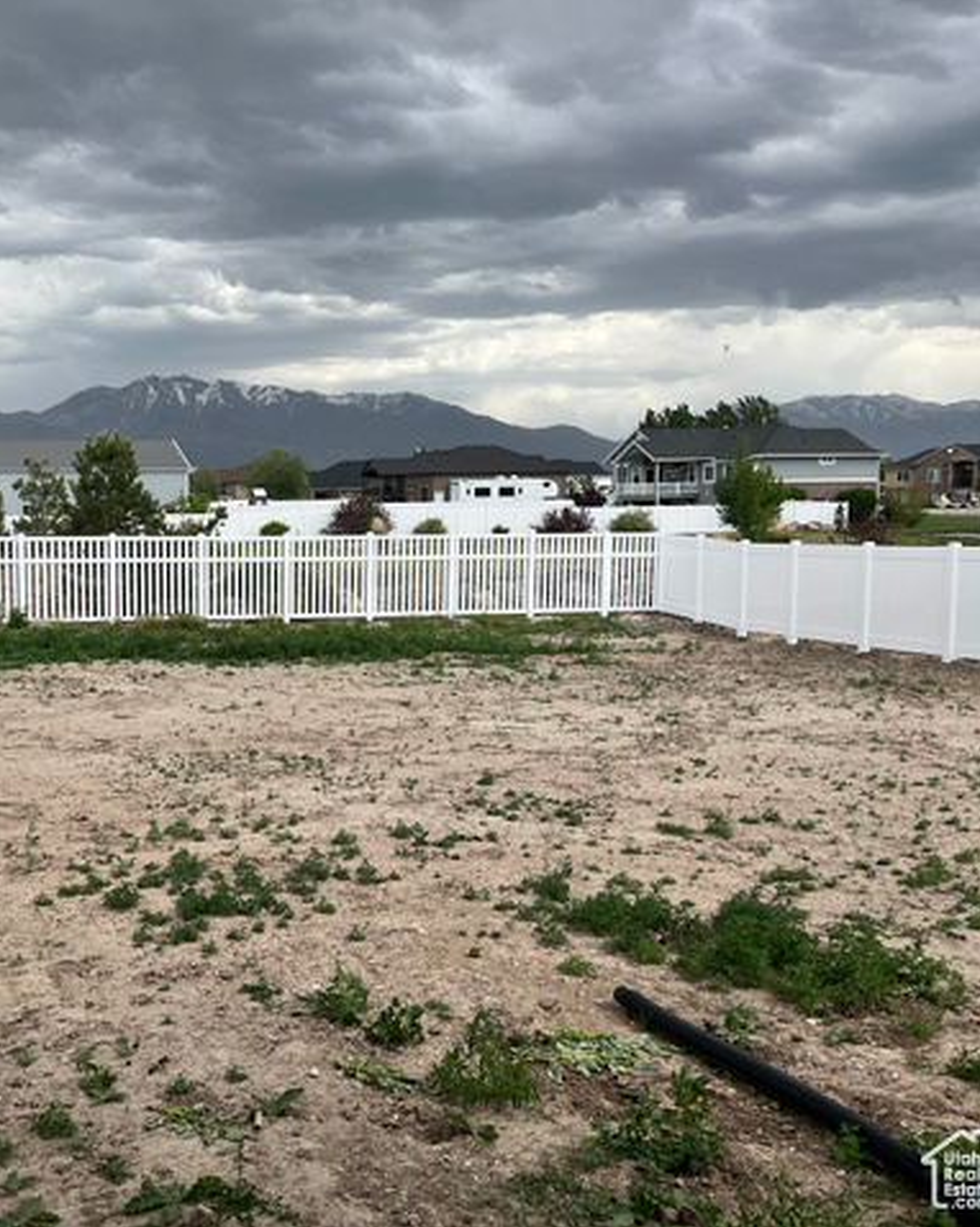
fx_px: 1233
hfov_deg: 41.5
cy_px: 614
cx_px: 203
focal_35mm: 34
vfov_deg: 52.9
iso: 50
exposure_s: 1/2358
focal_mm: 5.1
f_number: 1.6
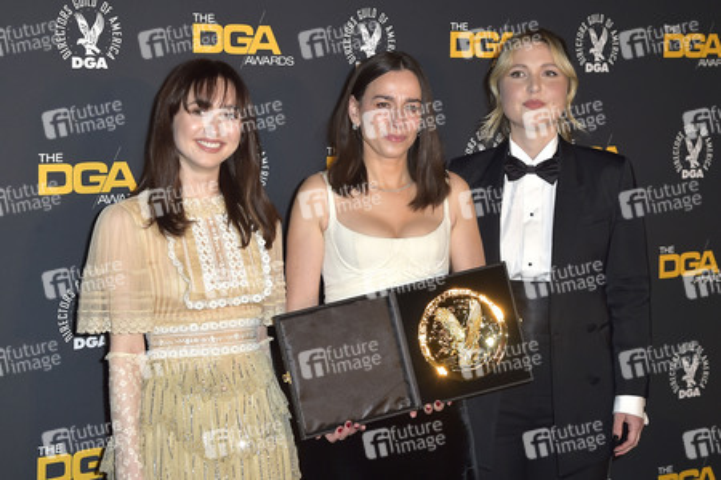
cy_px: 240
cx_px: 360
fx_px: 1302
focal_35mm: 65
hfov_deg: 31.0
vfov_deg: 20.9
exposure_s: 1/250
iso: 500
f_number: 6.3
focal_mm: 65
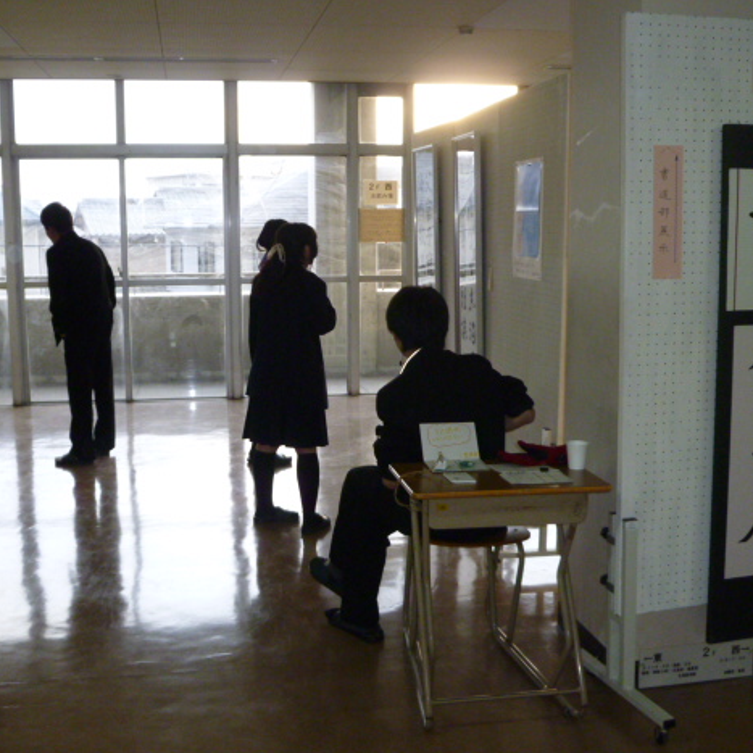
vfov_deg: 41.9
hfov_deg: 41.8
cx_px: 326
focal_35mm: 40
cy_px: 372
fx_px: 984
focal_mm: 5.9
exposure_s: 1/30
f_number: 3.2
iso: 320
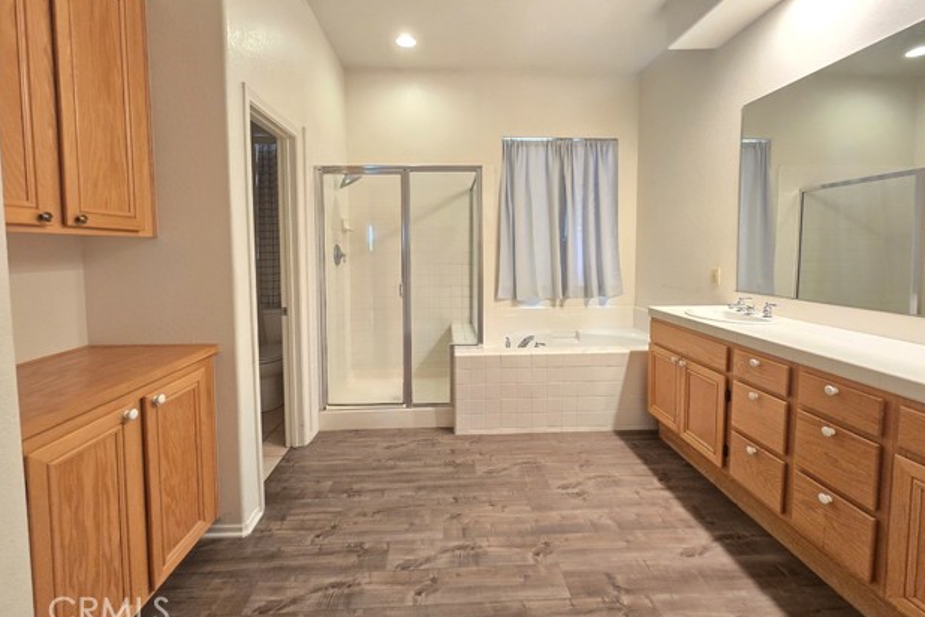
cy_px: 273
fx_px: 360
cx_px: 464
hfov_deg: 104.3
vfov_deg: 80.9
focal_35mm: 14
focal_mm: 2.2
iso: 500
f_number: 2.2
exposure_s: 1/60
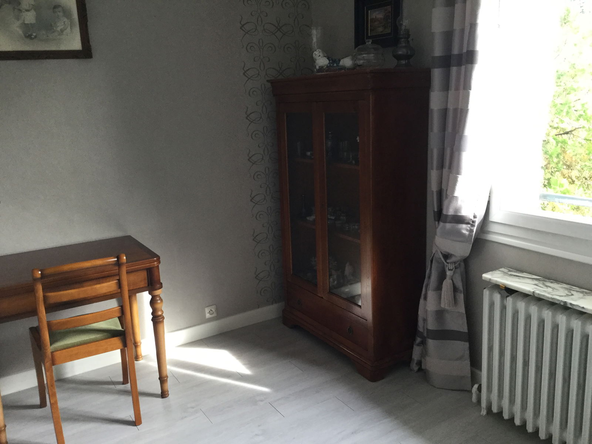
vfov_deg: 45.4
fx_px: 530
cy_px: 222
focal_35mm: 31
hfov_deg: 58.4
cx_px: 296
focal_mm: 3.3
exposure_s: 1/33
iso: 50
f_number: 2.4
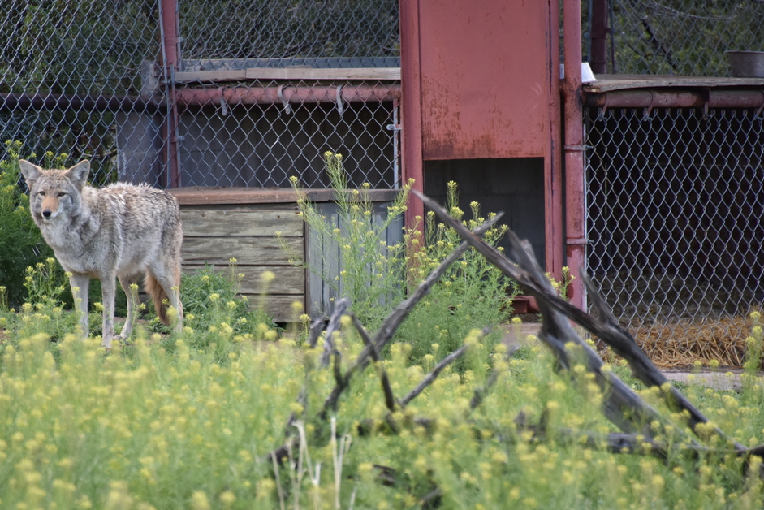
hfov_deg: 5.1
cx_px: 290
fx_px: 8661
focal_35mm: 408
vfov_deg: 3.4
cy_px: 315
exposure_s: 1/640
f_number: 5.6
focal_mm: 300
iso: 720
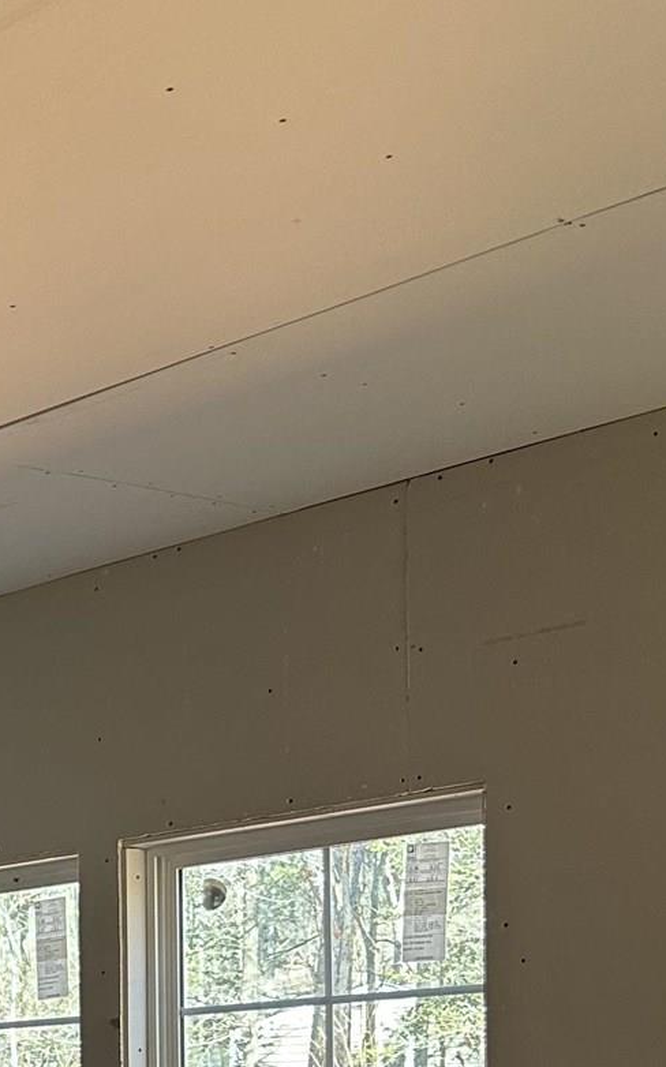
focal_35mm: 75
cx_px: -474
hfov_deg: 15.3
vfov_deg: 24.9
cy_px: 1266
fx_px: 2180
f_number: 1.78
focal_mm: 6.86
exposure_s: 1/121
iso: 160
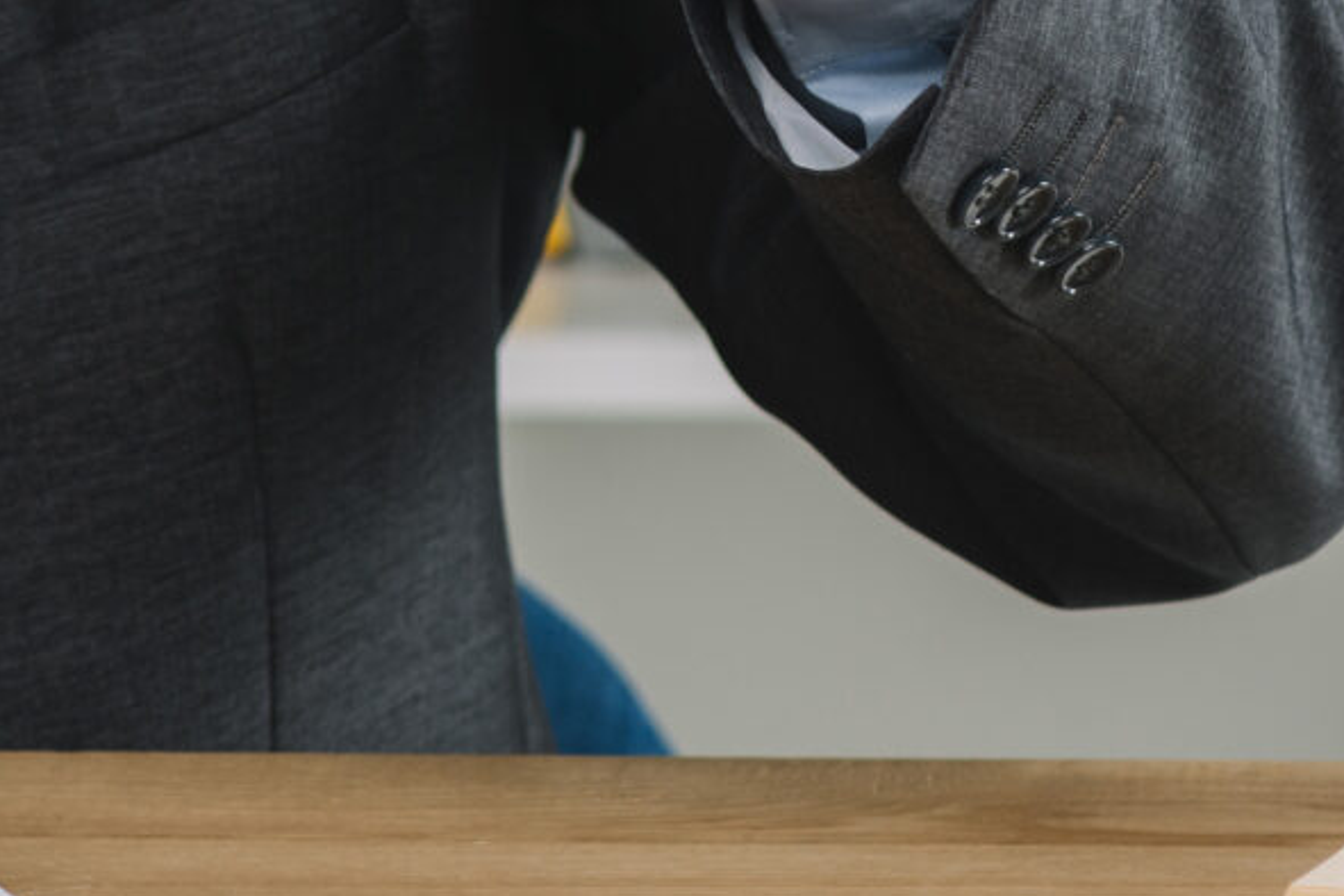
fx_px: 16985
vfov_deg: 3.0
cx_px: 473
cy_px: -570
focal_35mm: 455
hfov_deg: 4.5
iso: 200
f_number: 5
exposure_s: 1/160
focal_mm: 105
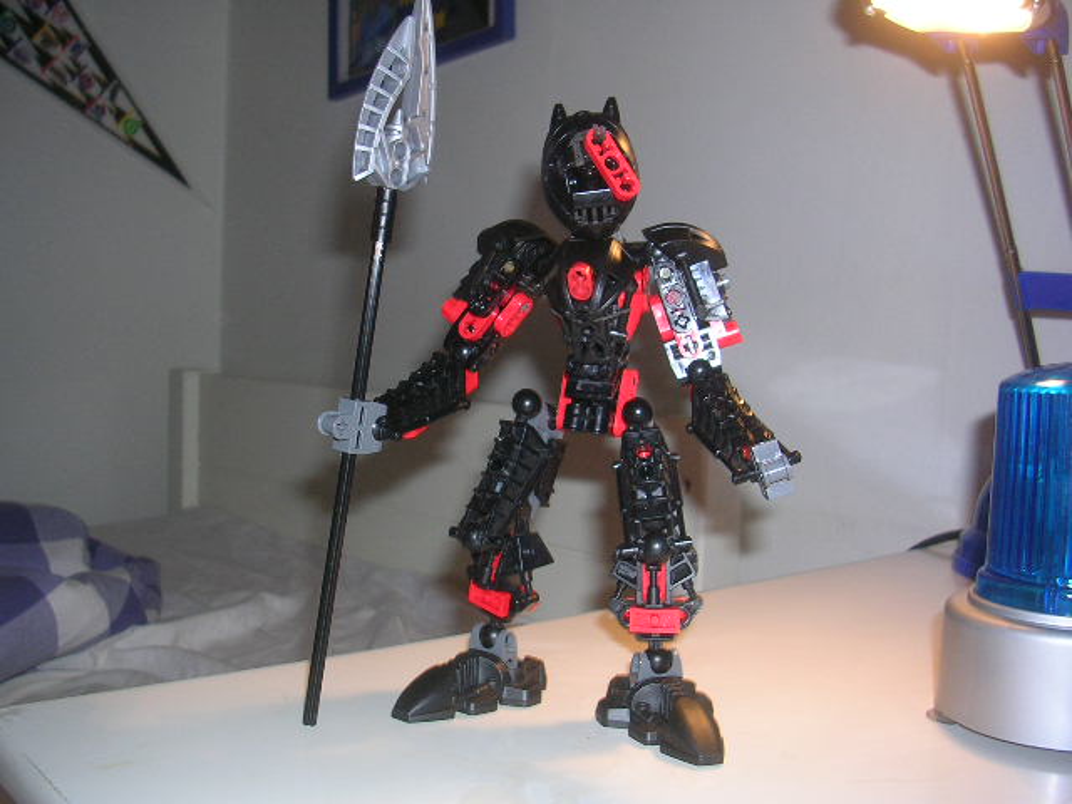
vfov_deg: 37.7
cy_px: 402
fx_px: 1177
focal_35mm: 38
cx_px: 536
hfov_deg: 49.0
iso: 50
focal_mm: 5.8
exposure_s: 1/60.1
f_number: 2.8
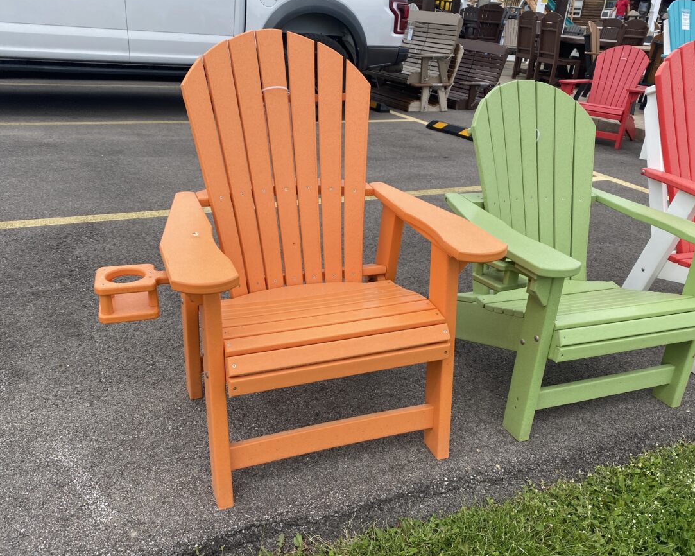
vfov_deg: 48.4
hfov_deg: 58.8
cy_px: 299
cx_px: 348
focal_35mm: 30
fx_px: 617
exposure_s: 1/1808
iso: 32
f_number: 1.8
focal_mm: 4.25
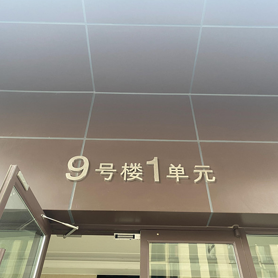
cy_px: 140
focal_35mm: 31
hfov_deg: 52.5
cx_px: 140
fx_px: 282
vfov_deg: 52.5
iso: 125
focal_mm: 4.25
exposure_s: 1/70
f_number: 1.8
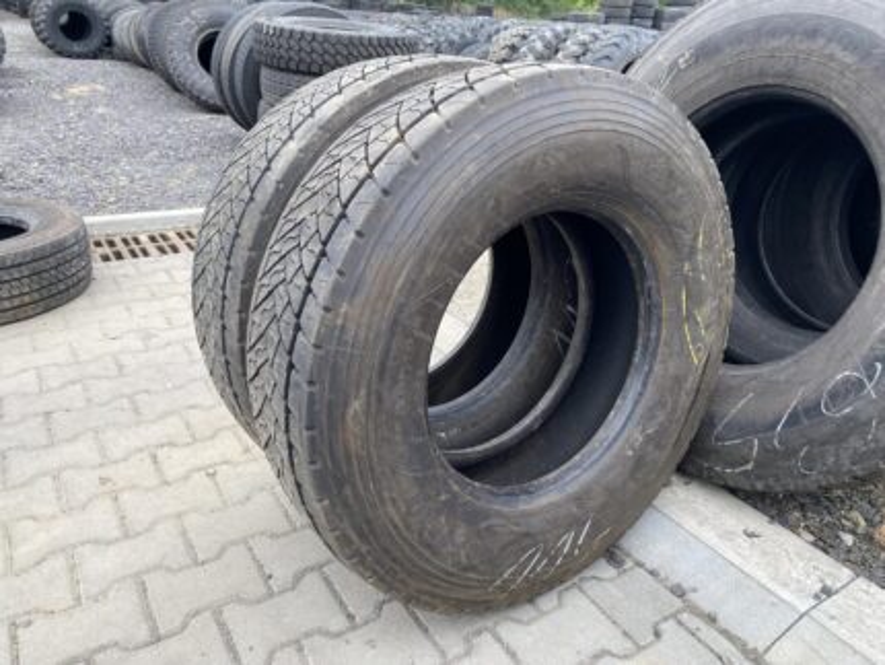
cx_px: 442
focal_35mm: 26
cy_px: 332
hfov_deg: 67.3
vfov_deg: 53.1
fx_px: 665
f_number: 1.8
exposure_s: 1/229
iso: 32
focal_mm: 4.25
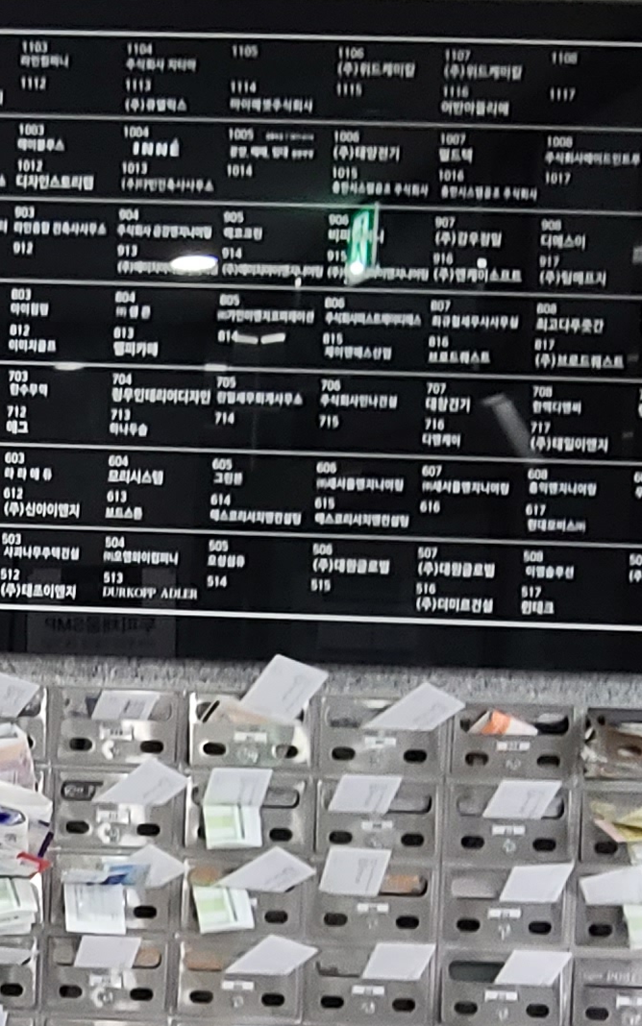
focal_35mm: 52
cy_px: 683
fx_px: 1455
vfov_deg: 38.4
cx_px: -293
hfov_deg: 21.3
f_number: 2.2
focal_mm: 2.2
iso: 400
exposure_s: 1/30
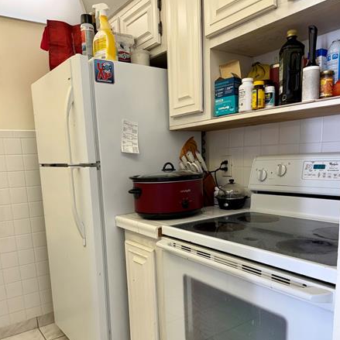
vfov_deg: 54.8
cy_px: 218
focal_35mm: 29
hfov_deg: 55.6
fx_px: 322
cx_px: 170
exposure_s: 1/120
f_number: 1.78
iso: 125
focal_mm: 6.76
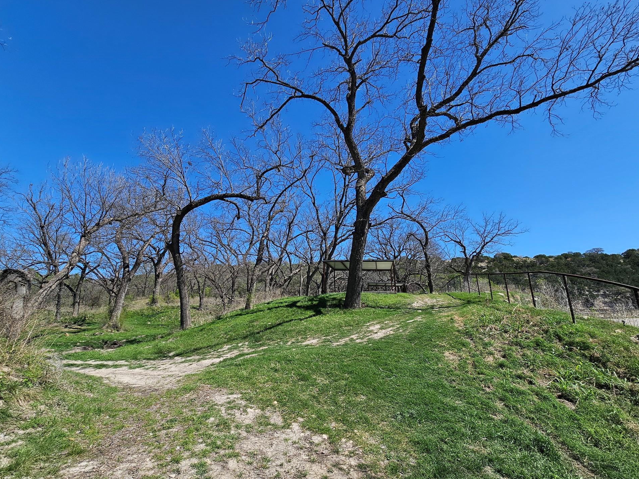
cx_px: 314
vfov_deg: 85.6
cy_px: 246
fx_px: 258
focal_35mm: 14
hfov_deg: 102.1
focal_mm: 2.2
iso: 50
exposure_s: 1/2151
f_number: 2.2
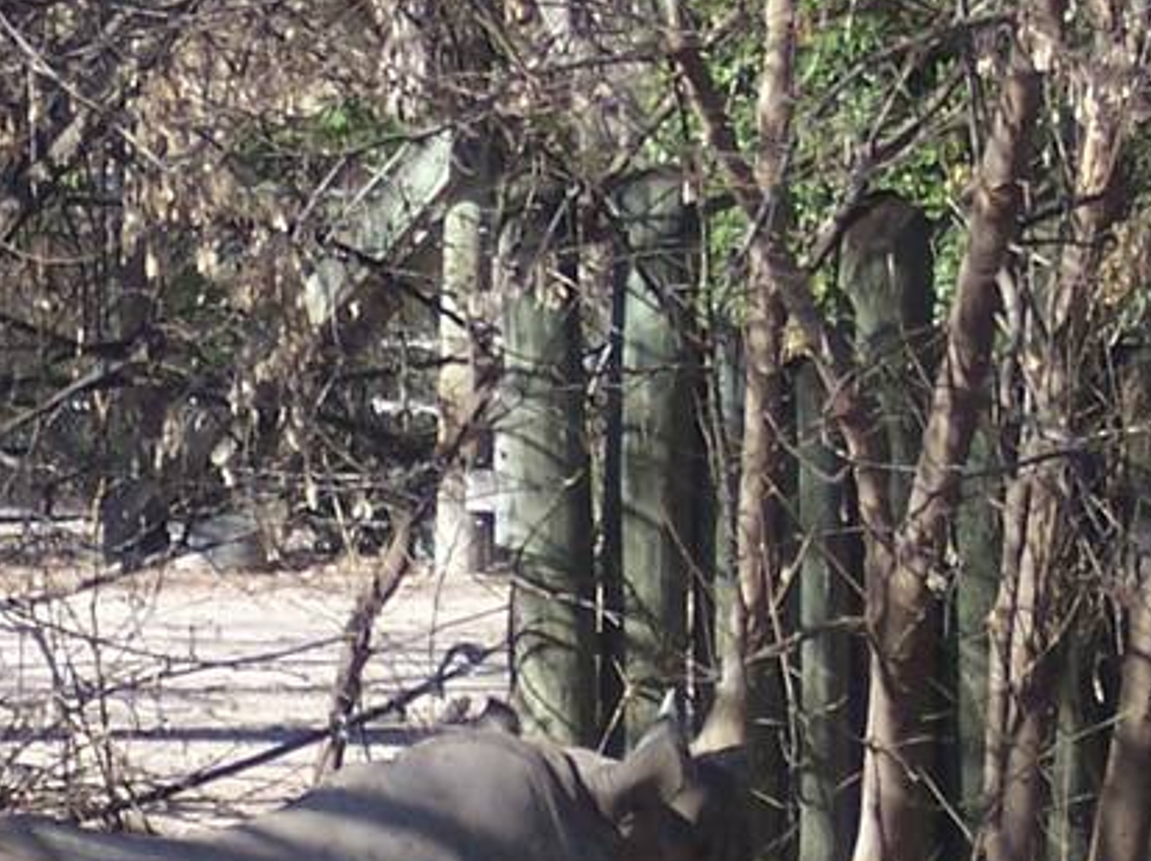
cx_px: 123
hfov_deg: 3.9
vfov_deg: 2.9
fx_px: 17009
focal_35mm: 512
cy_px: 878
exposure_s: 1/250
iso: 80
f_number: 4.8
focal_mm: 22
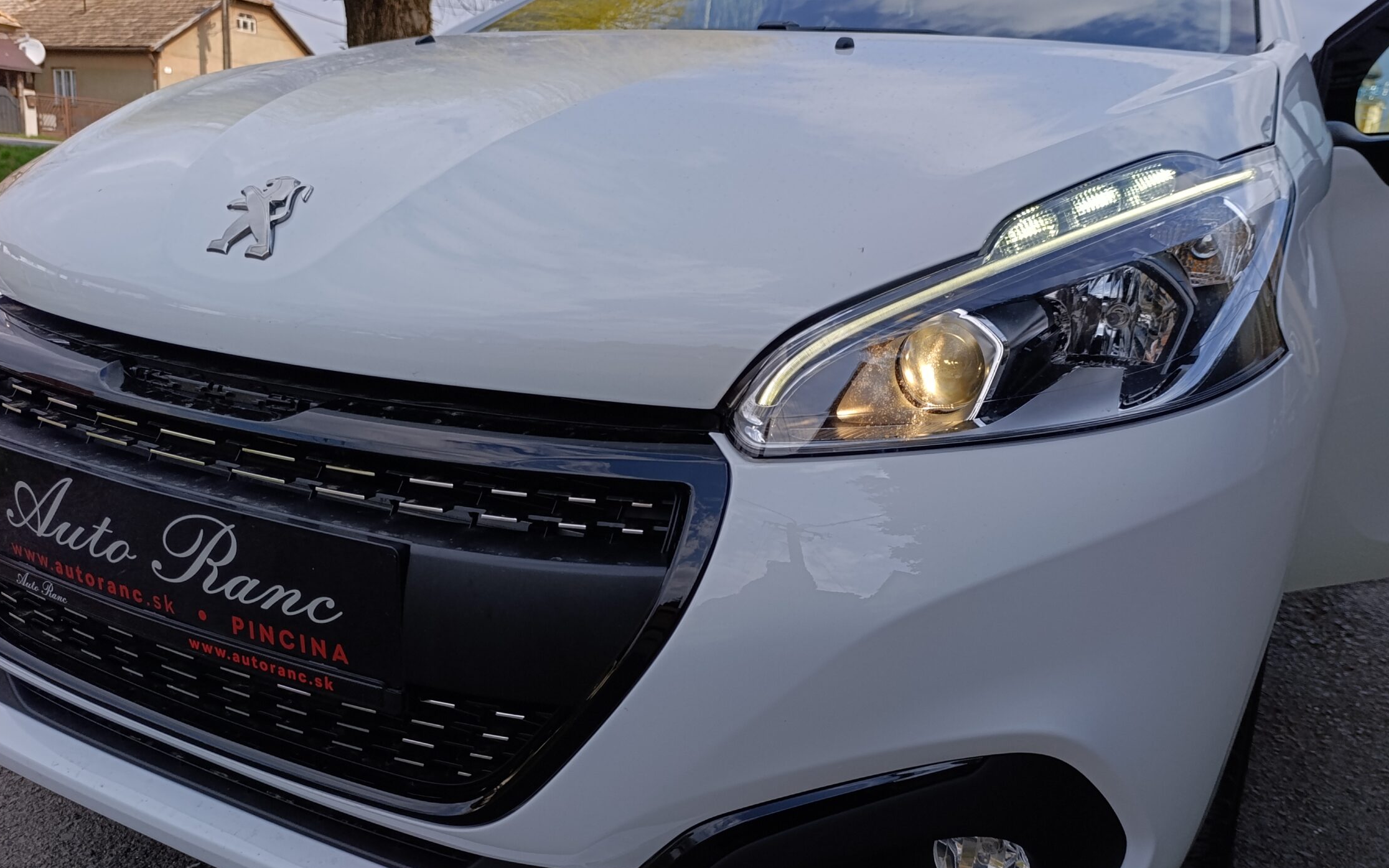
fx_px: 1060
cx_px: 768
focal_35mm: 28
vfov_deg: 44.4
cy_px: 510
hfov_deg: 66.3
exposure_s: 1/900
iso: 50
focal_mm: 6.14
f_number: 1.6
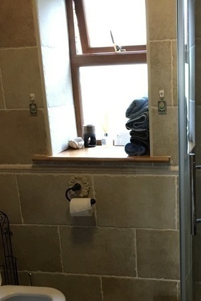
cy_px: 213
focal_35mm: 51
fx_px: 427
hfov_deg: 26.2
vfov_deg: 38.2
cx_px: 149
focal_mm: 4.15
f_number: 2.2
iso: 250
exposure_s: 1/33
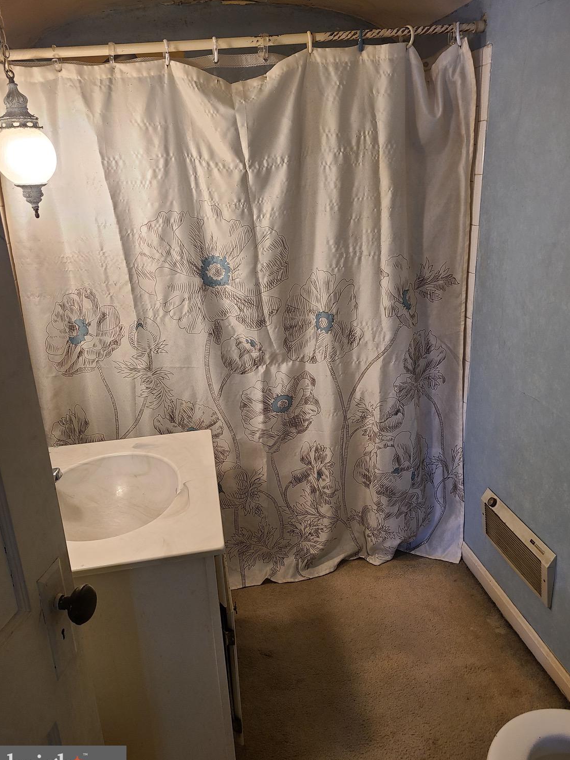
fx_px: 593
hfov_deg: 51.3
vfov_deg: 65.3
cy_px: 393
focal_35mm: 27
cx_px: 294
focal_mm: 5.4
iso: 125
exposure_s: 1/60
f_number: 1.8
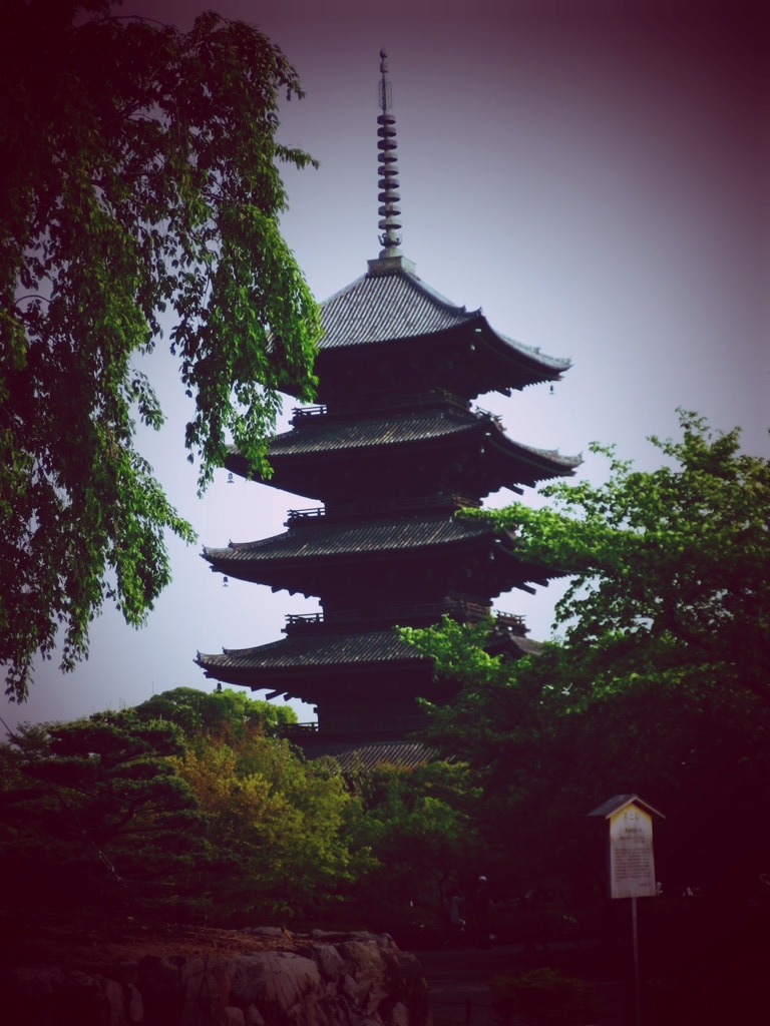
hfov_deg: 16.6
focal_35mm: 89
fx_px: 2640
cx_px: 385
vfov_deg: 22.0
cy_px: 513
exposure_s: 1/640
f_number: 4.4
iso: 160
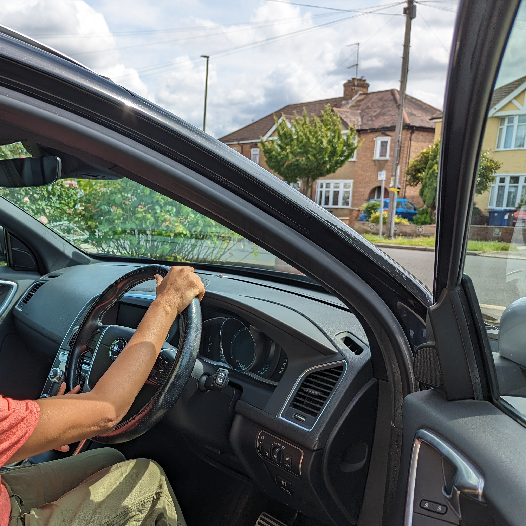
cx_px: 113
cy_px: 309
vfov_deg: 48.2
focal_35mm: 34
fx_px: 585
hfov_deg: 46.2
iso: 35
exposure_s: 1/1205
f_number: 1.85
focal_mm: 6.81
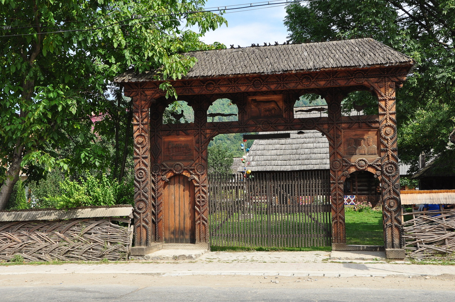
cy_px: 151
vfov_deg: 31.8
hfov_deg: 46.4
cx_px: 228
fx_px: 530
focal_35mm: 42
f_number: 13
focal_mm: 28
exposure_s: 1/200
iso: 400
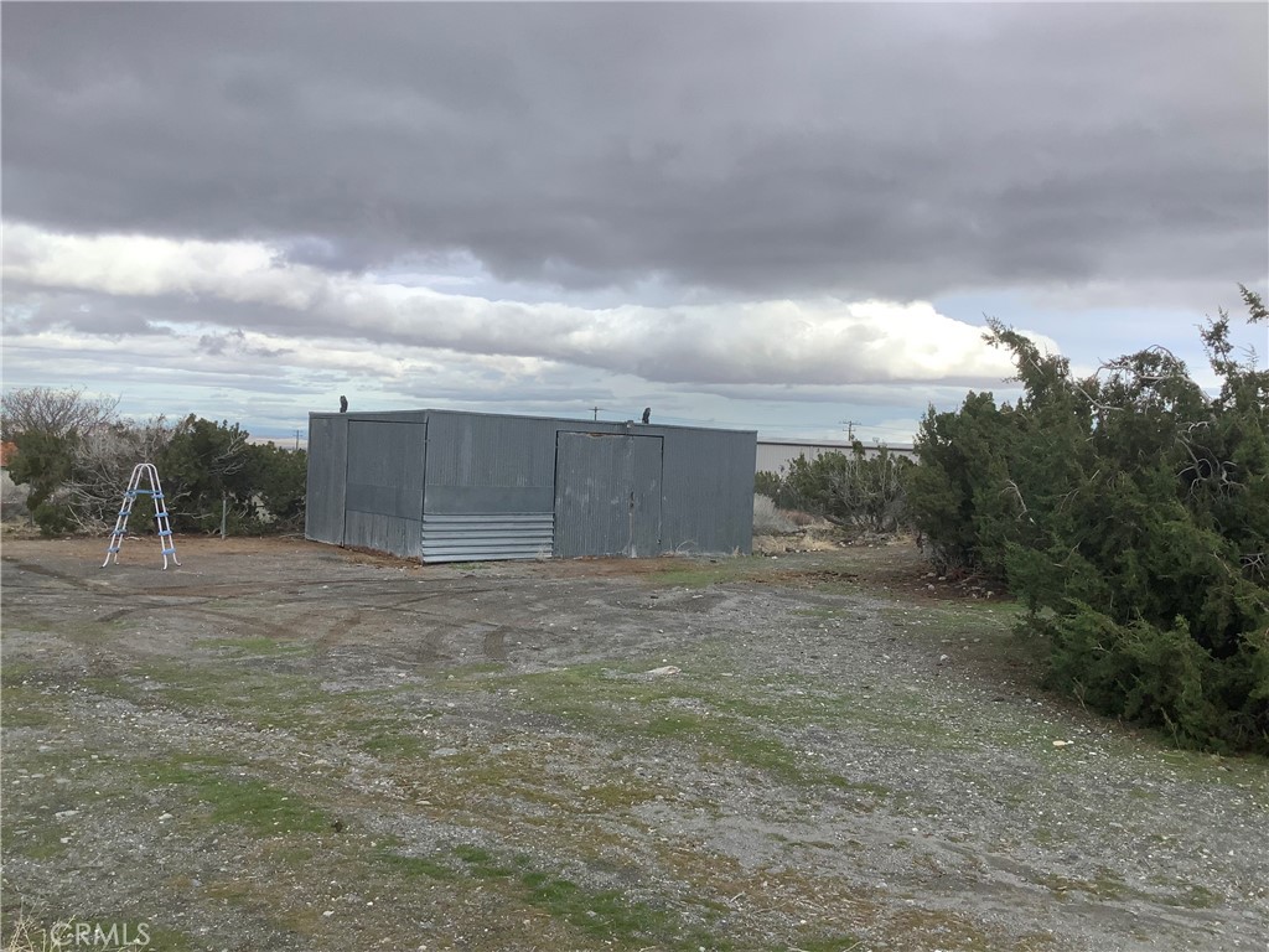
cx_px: 634
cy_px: 476
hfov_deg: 58.4
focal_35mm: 31
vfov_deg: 45.4
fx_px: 1136
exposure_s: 1/1116
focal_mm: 3.3
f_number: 2.4
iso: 25
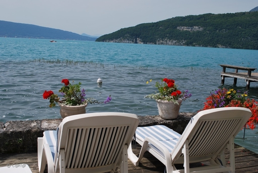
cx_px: 129
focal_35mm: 42
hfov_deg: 46.4
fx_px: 301
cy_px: 86
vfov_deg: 31.9
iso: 100
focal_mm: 28
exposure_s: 1/320
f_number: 9
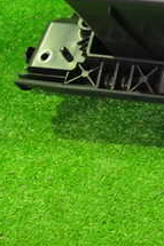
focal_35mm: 87
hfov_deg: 14.1
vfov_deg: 22.4
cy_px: -7
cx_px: 286
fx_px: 595
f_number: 2.3
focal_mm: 5.4
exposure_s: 1/20
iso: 800
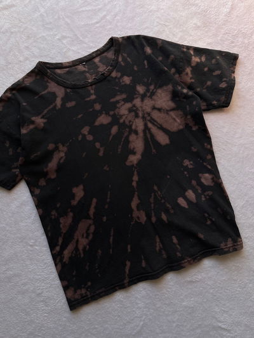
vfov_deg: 67.3
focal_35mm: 26
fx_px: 254
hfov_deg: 53.1
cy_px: 169
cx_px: 127
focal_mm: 5.1
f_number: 1.6
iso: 50
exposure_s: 1/520
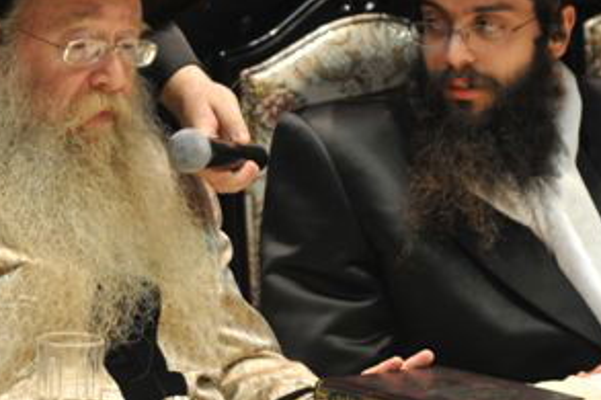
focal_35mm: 547
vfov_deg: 2.5
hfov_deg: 3.8
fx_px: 9126
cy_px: 98
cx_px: 0
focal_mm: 200
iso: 1600
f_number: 2.8
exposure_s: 1/250
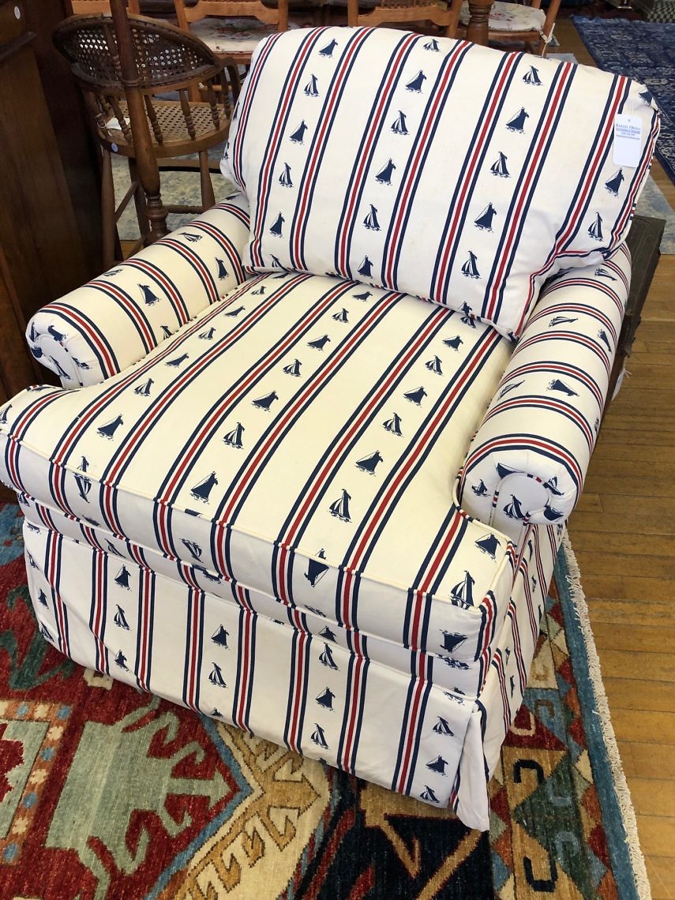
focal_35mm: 28
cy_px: 450
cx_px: 338
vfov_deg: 63.4
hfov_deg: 49.7
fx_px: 728
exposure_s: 1/30
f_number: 1.8
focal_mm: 4
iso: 40
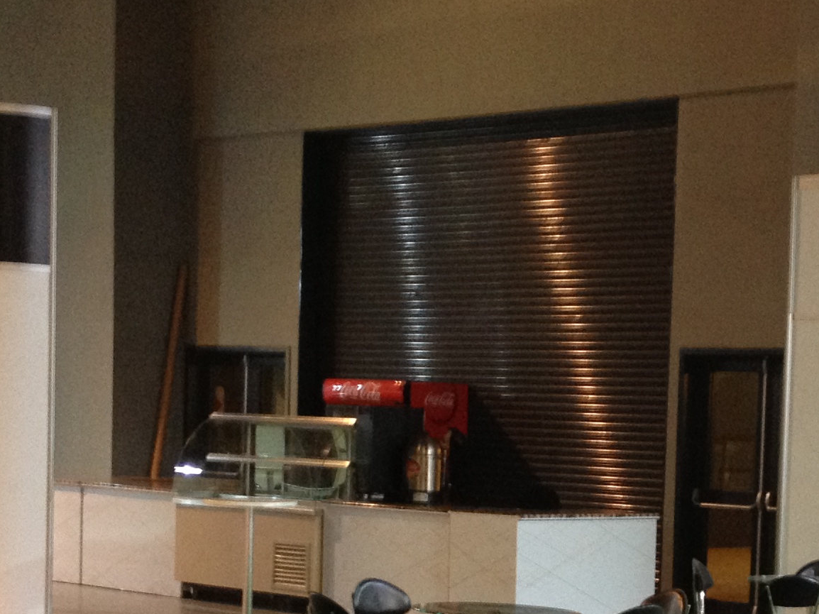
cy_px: 571
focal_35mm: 99
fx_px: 2342
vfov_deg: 14.8
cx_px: 686
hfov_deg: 19.6
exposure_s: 1/20
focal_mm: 4.28
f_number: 2.4
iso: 160
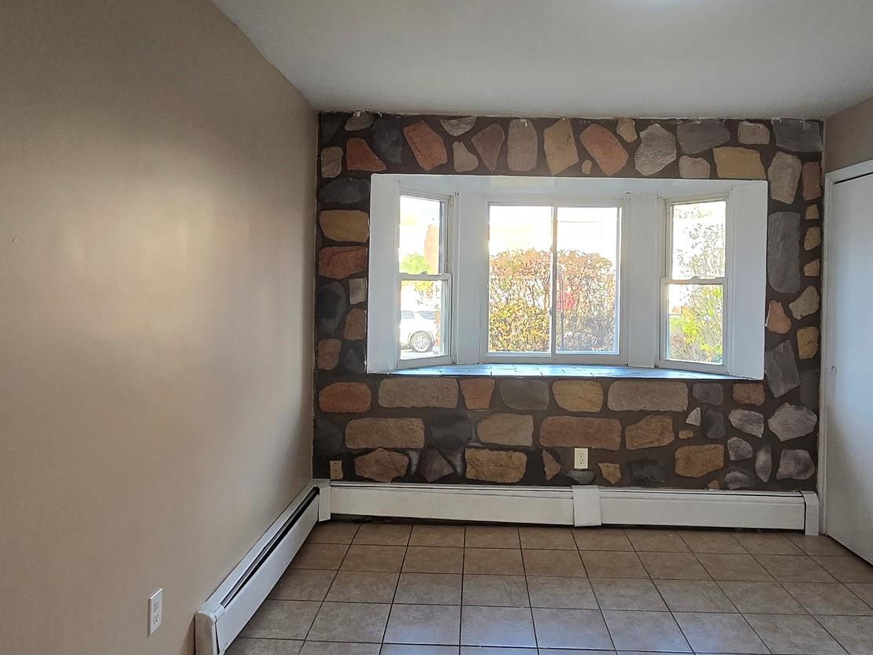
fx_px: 605
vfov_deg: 56.7
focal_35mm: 24
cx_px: 478
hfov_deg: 71.4
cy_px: 298
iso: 125
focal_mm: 1.7
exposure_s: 1/60
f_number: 2.2
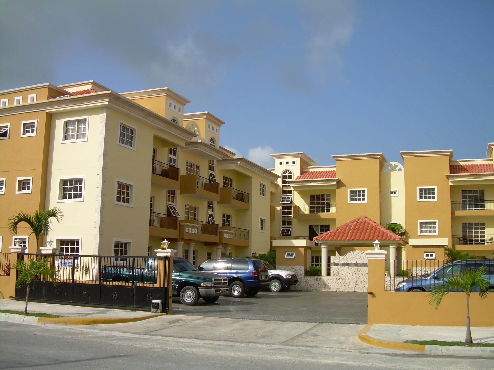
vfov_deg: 37.7
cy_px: 185
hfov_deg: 49.0
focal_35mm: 38
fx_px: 542
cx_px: 247
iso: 50
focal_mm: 6.3
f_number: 2.8
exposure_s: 1/1297
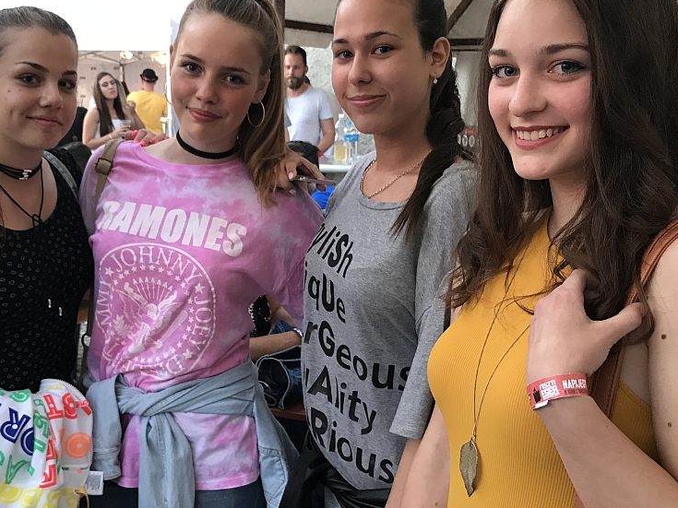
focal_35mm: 39
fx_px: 764
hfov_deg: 47.5
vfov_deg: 36.8
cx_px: 265
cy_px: 242
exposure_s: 1/17
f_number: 1.8
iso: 64
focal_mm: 3.99
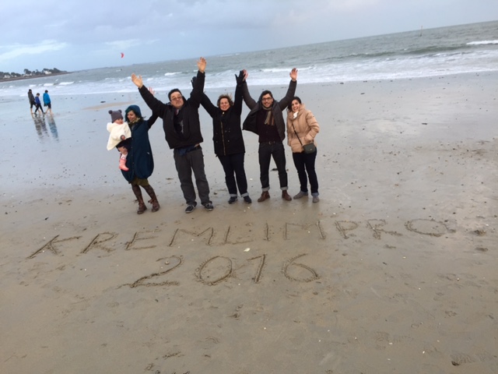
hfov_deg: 61.7
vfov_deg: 48.2
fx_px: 417
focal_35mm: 29
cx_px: 249
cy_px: 187
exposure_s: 1/100
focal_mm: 4.15
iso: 40
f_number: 2.2
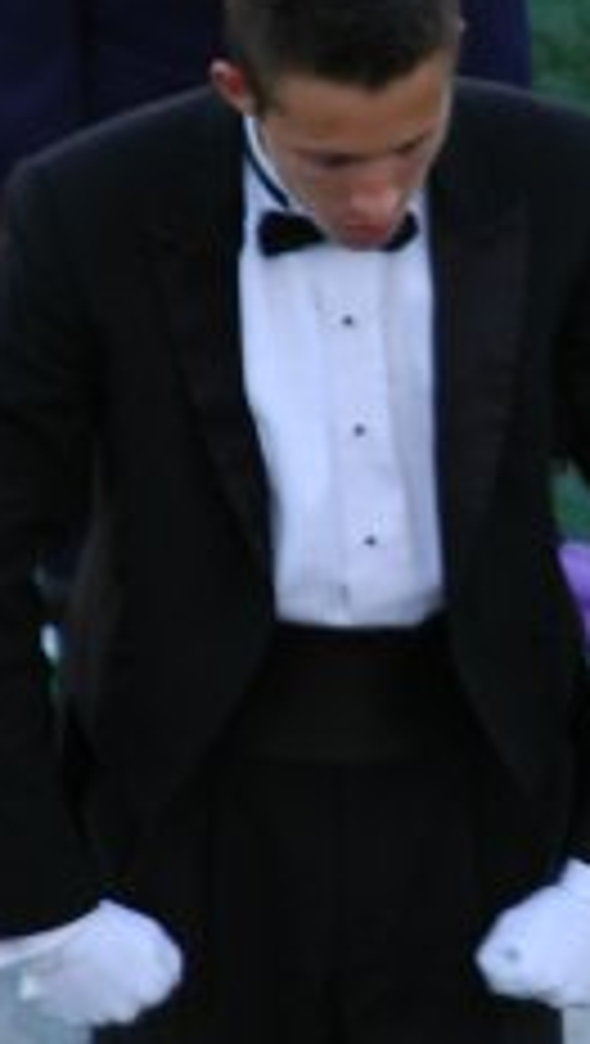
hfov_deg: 0.8
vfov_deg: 1.3
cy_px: 603
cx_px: 565
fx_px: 45036
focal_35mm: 1624
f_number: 5.6
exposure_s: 1/160
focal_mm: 400
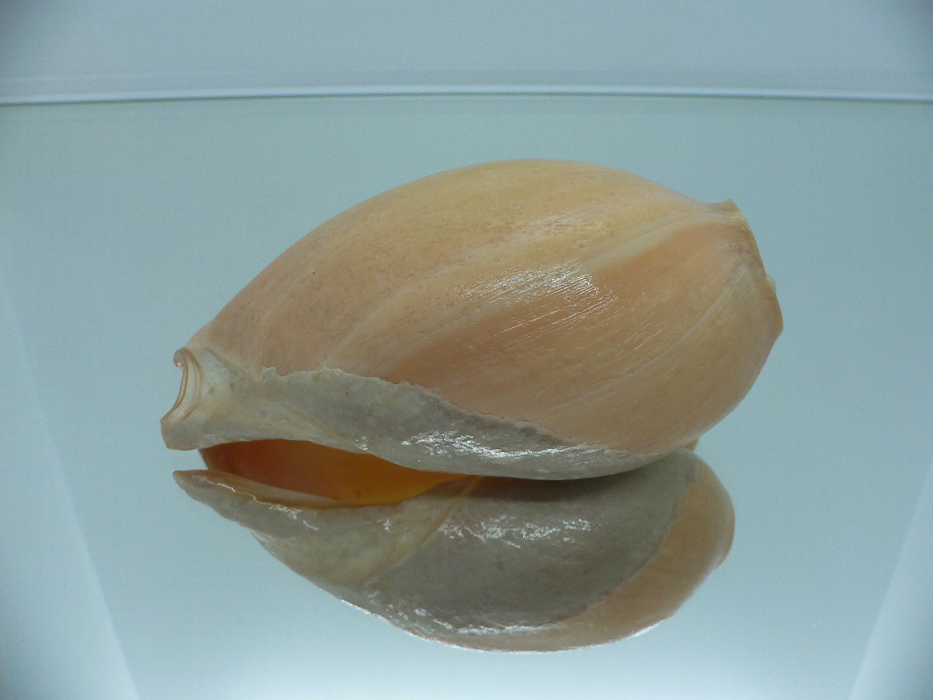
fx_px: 943
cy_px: 350
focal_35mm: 35
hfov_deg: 52.6
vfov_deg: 40.7
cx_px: 466
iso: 80
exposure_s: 1/60
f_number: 2.8
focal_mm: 4.6
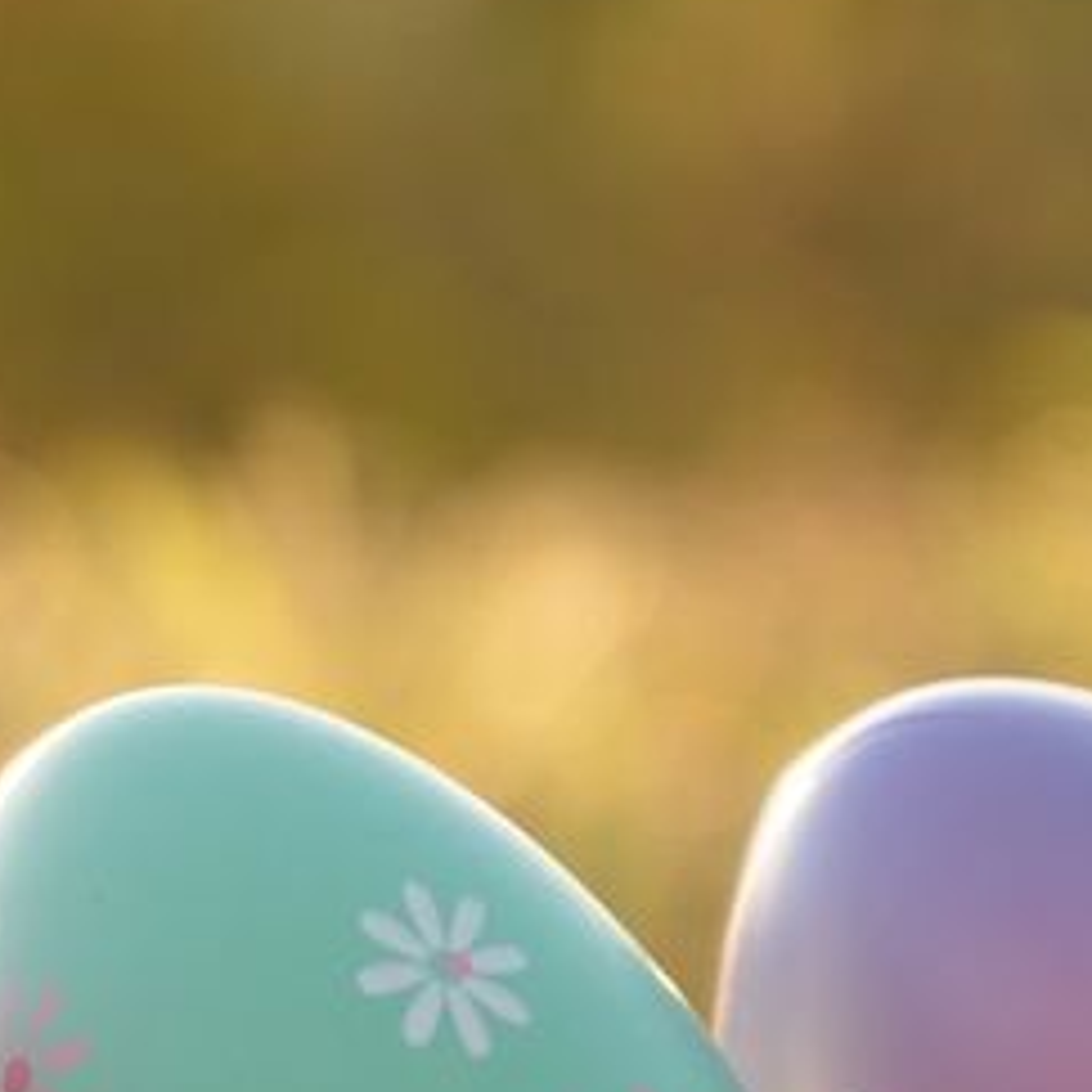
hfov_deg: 5.4
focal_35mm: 317
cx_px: -1137
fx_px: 11314
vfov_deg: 5.5
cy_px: 930
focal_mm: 70
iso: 160
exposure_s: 1/640
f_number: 4
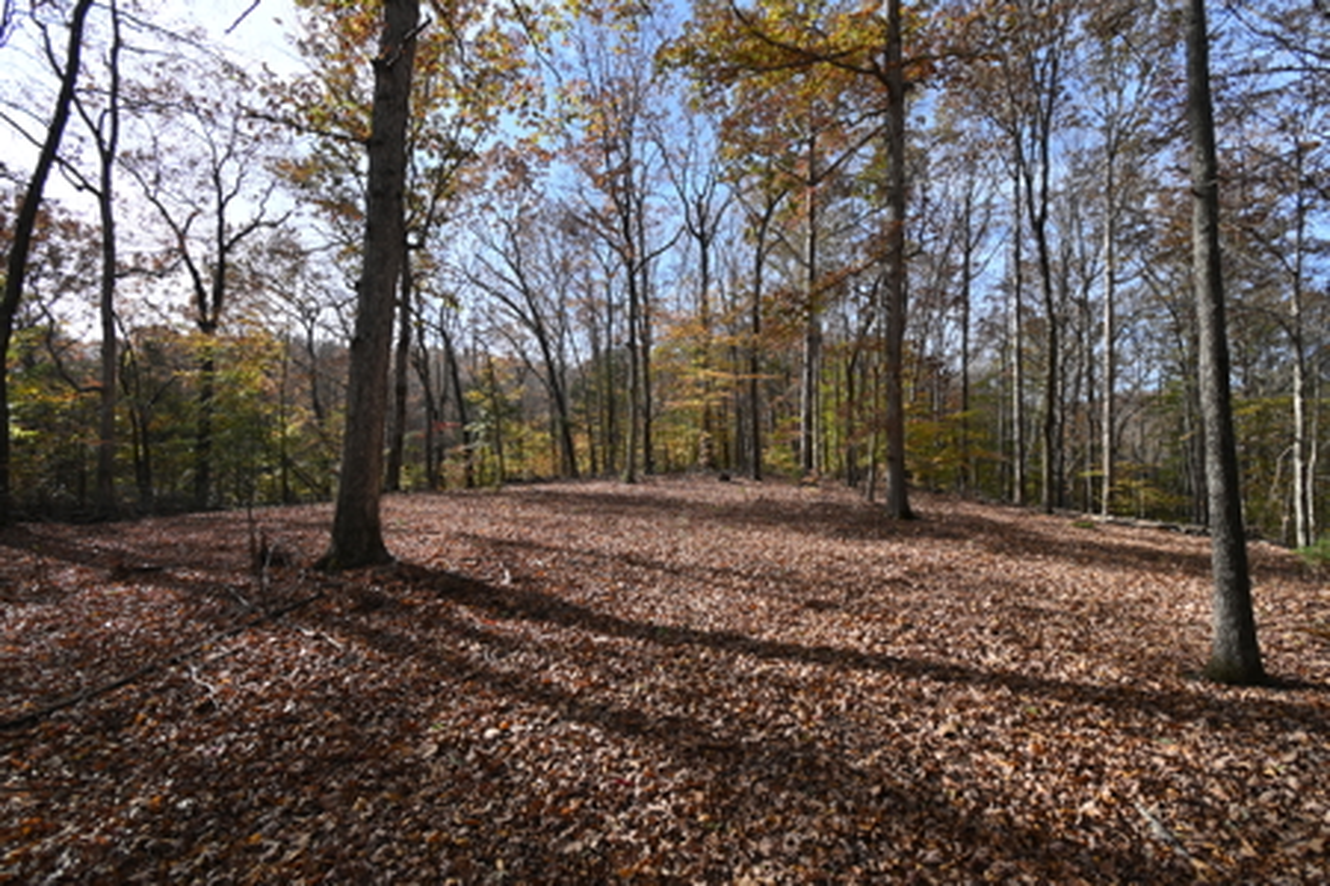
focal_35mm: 15
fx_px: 554
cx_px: 665
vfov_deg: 77.3
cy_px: 443
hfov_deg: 100.4
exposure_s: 1/250
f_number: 5.6
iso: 100
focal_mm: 10
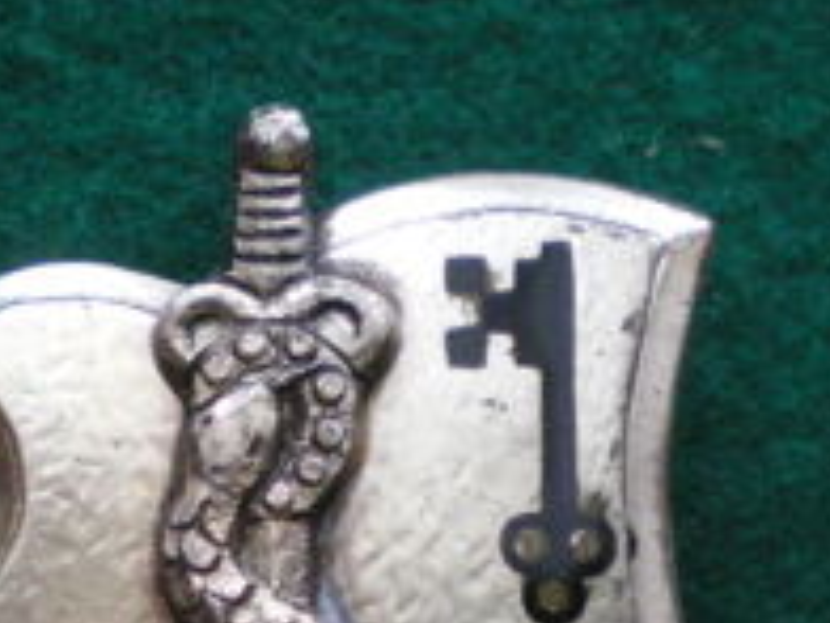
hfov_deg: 21.0
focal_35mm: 93
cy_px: 682
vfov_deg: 15.5
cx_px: 318
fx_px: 2230
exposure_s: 1/30
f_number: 3.1
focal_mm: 6.3
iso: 400
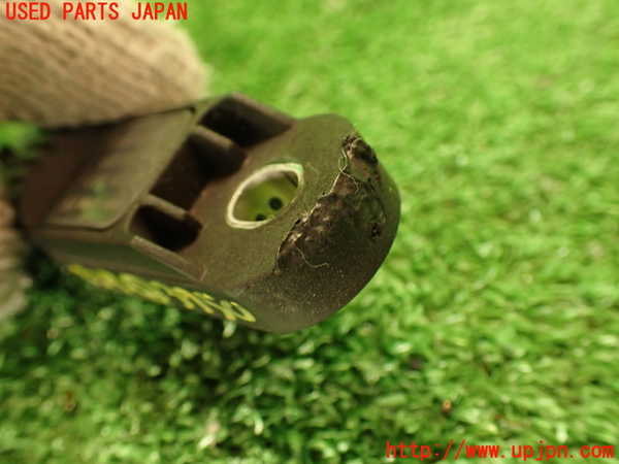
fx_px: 572
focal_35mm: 32
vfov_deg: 44.2
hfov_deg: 56.8
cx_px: 310
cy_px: 232
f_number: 2.4
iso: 400
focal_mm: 5.79
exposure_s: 1/30
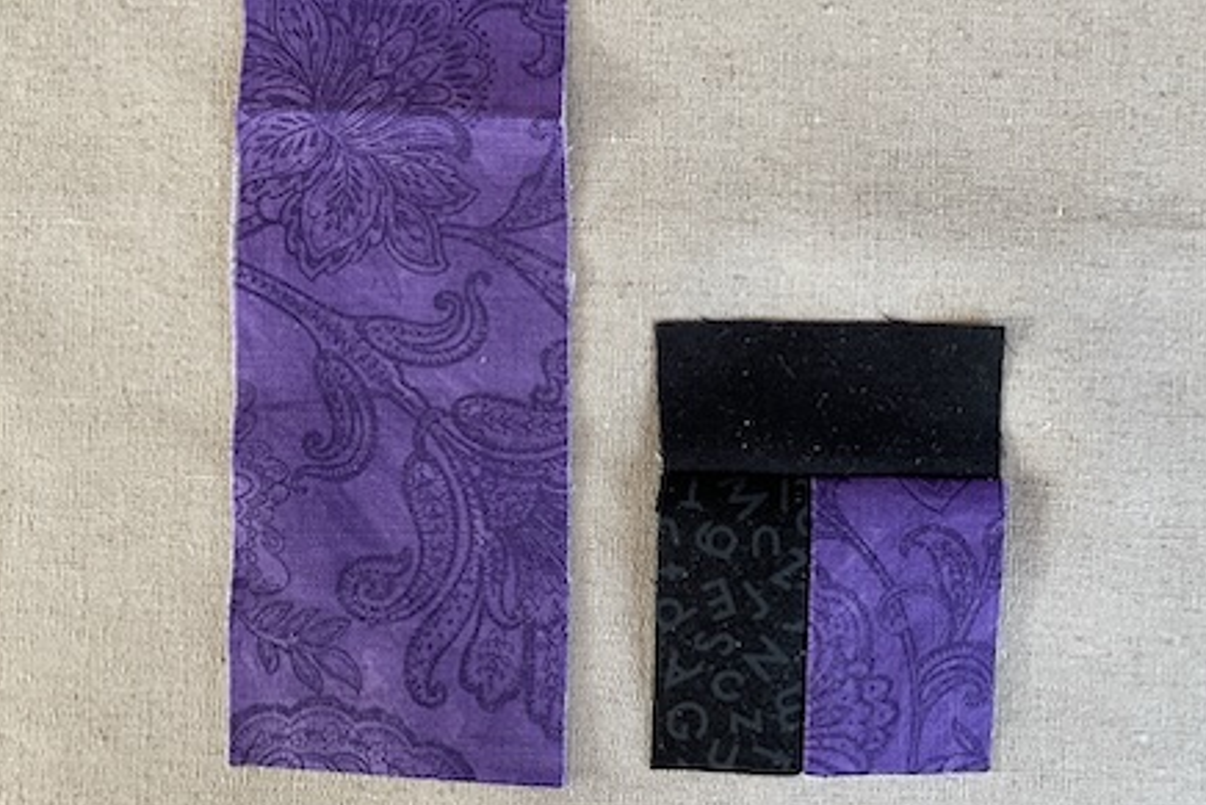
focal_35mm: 31
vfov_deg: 42.2
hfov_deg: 60.2
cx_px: 639
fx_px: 1039
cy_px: 336
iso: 125
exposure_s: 1/70
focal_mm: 4.2
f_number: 1.6
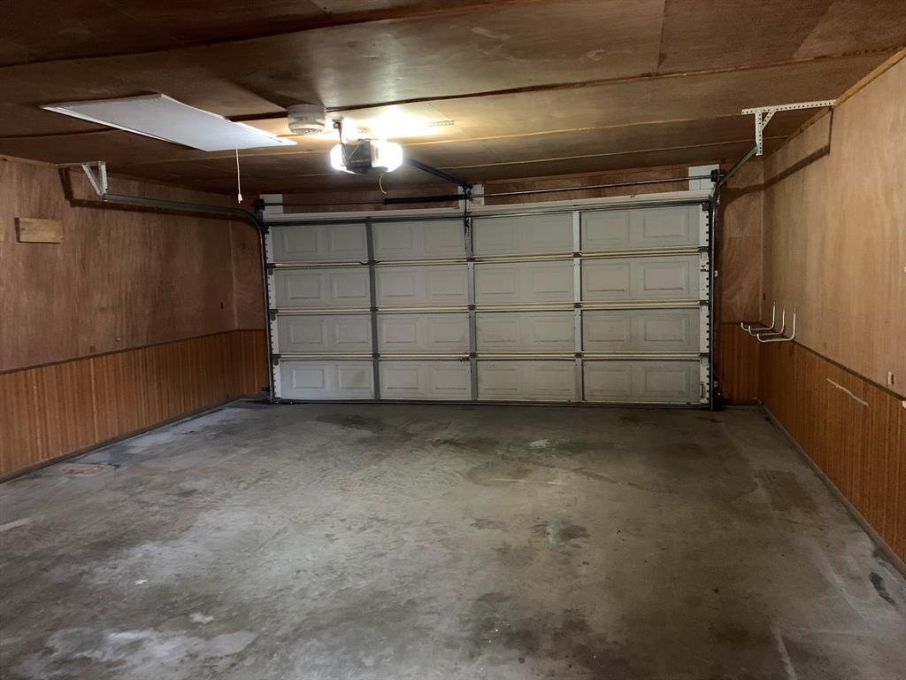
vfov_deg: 53.1
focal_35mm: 26
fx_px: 680
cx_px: 453
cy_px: 340
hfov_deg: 67.3
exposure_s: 1/24
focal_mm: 4.25
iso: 640
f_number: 1.8
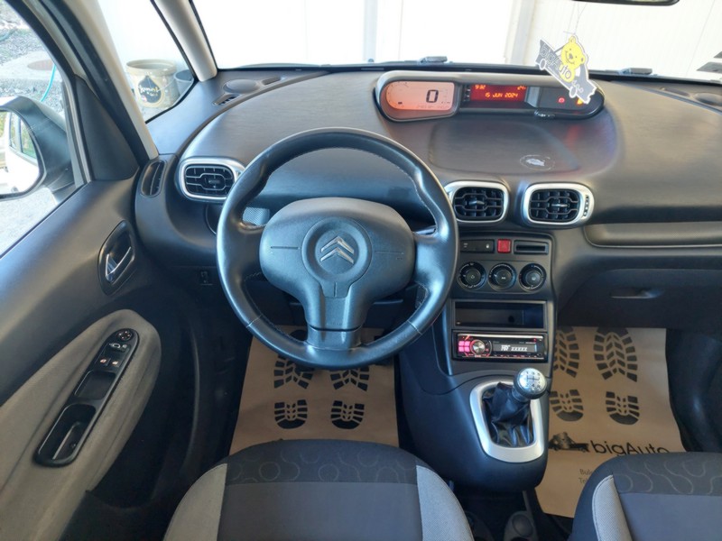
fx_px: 521
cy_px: 270
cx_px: 361
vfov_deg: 54.9
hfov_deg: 69.4
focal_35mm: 25
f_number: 1.8
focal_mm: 5.23
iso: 500
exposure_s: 1/60
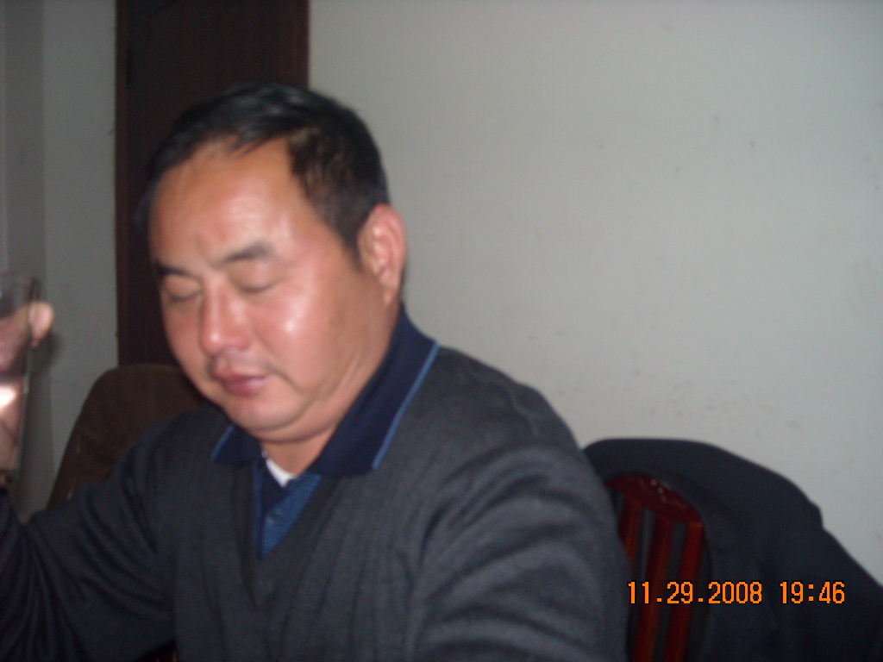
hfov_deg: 52.6
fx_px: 893
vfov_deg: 40.7
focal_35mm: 35
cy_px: 331
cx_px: 442
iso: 200
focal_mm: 5.7
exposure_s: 1/60
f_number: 2.8
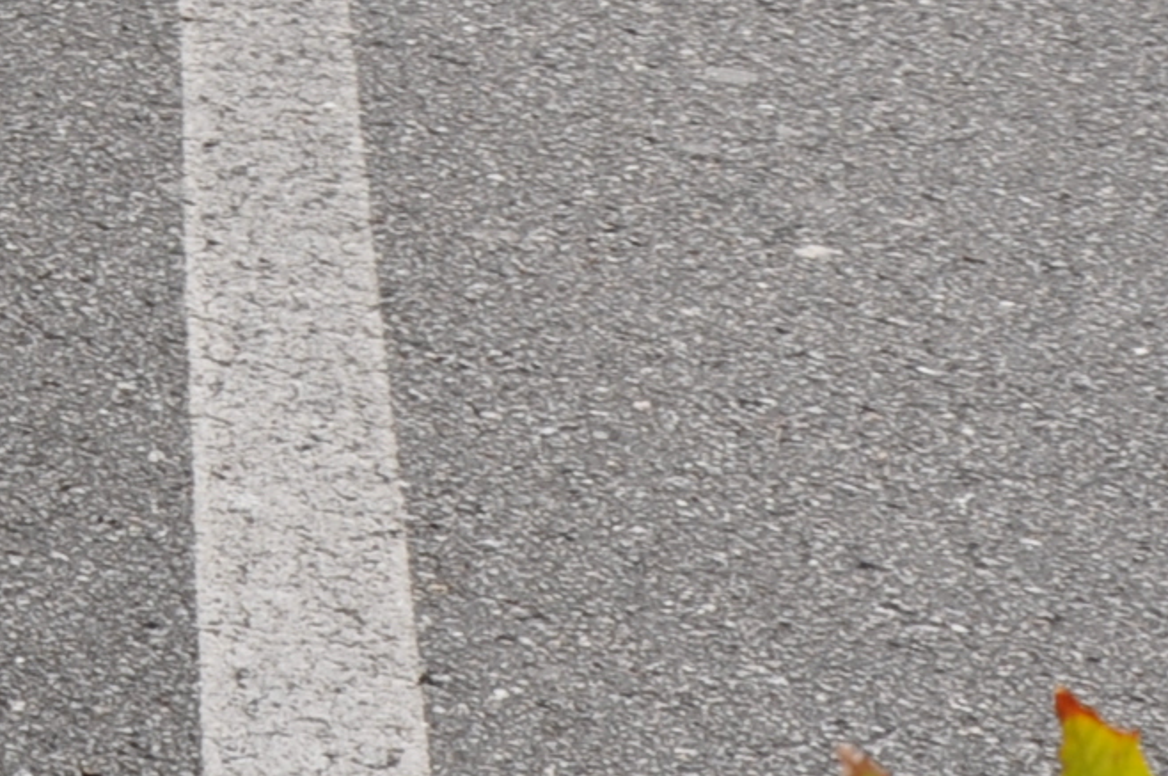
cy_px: -812
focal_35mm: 220
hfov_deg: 8.6
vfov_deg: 6.1
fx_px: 7129
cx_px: -1601
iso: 200
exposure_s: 1/125
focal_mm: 30
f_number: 8
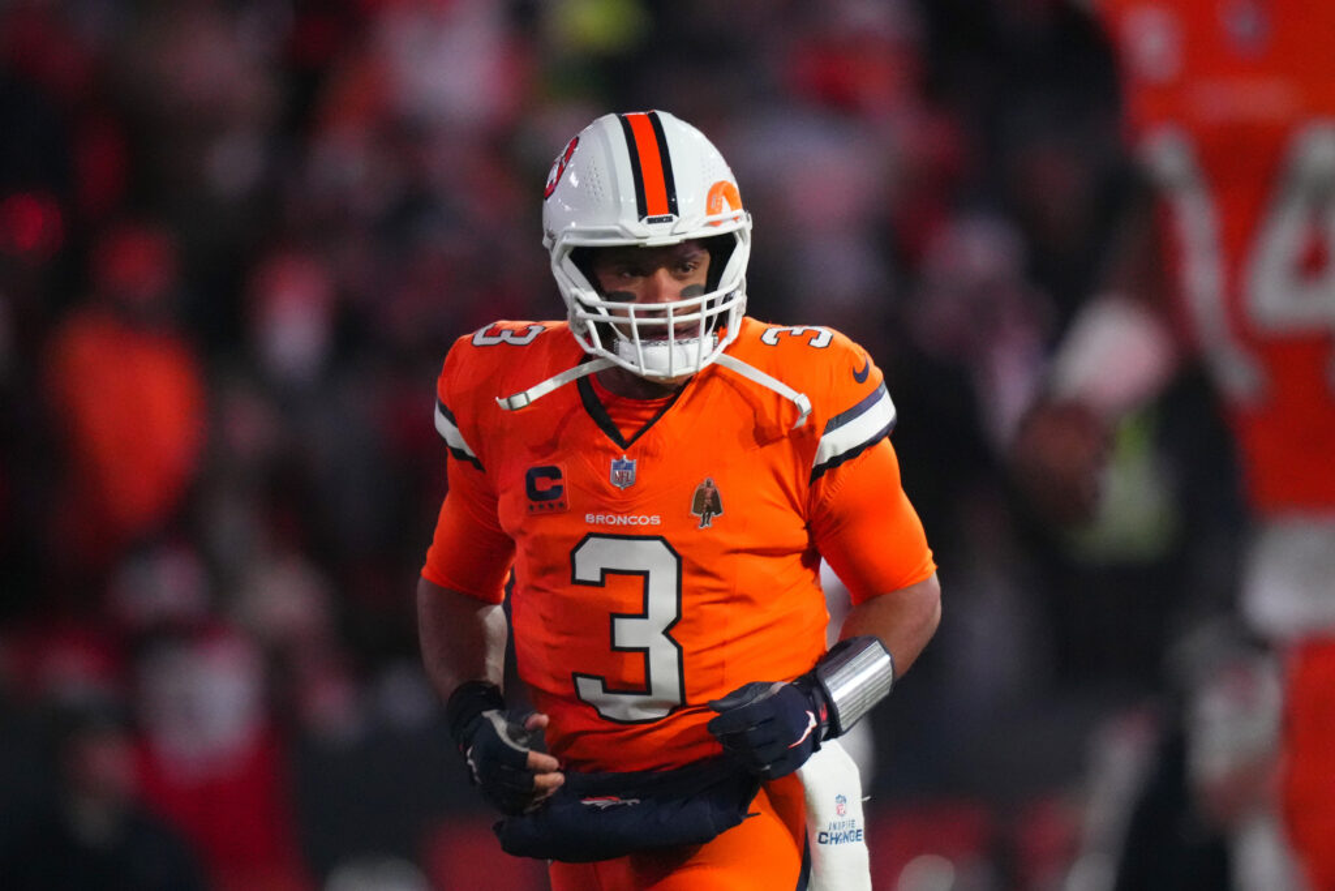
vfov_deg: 2.3
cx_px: 668
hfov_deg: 3.4
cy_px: 446
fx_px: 22252
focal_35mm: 600
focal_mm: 400
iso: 10000
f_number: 2.8
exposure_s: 1/1000
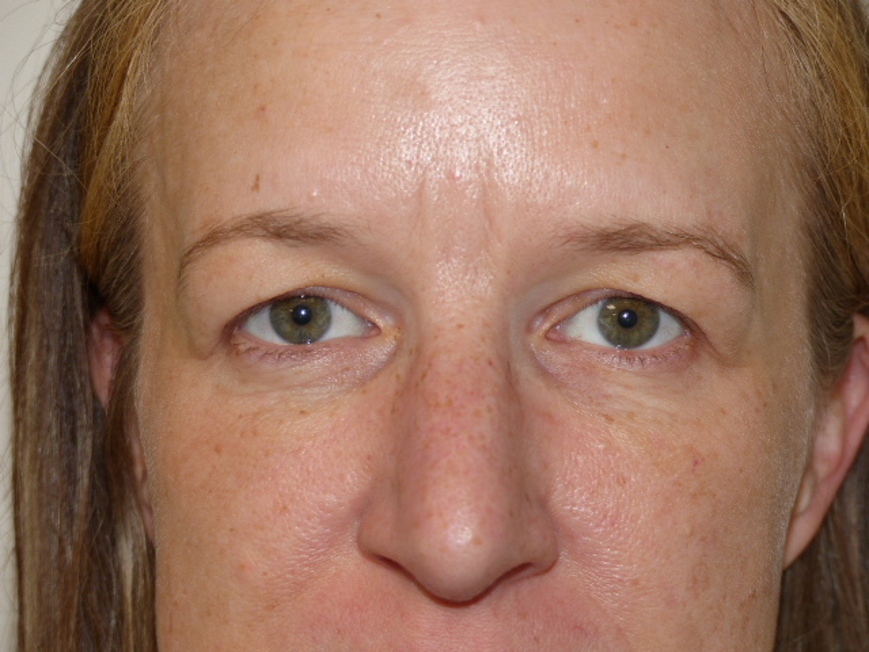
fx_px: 3038
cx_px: 434
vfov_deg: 12.2
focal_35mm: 121
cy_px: 326
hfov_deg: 16.3
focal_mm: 21.8
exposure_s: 1/100
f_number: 2.8
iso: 100
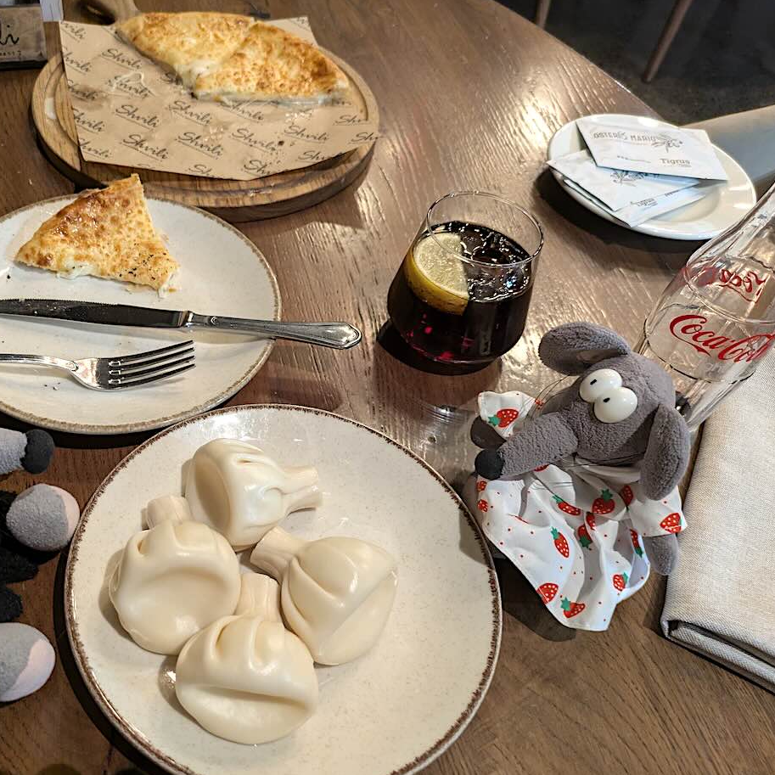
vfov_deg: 52.5
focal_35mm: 31
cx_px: 264
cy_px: 404
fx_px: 785
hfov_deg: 51.6
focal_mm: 5.43
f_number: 1.89
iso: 271
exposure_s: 1/33.3
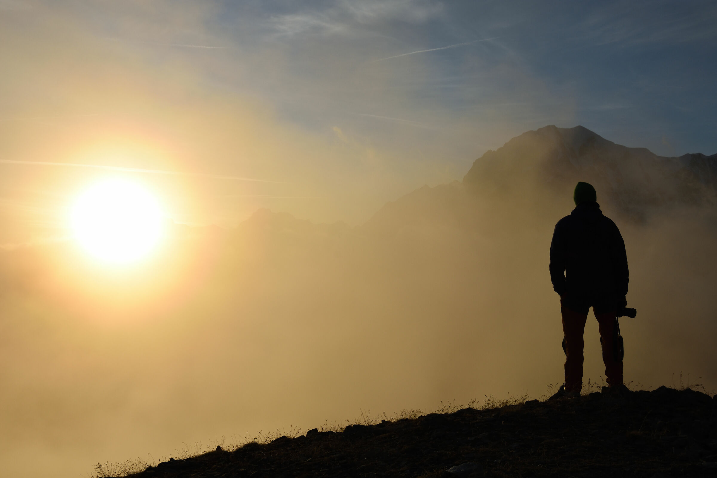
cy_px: 239
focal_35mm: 44
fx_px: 866
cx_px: 358
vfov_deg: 30.8
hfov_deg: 45.0
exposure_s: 1/125
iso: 100
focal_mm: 29
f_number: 11
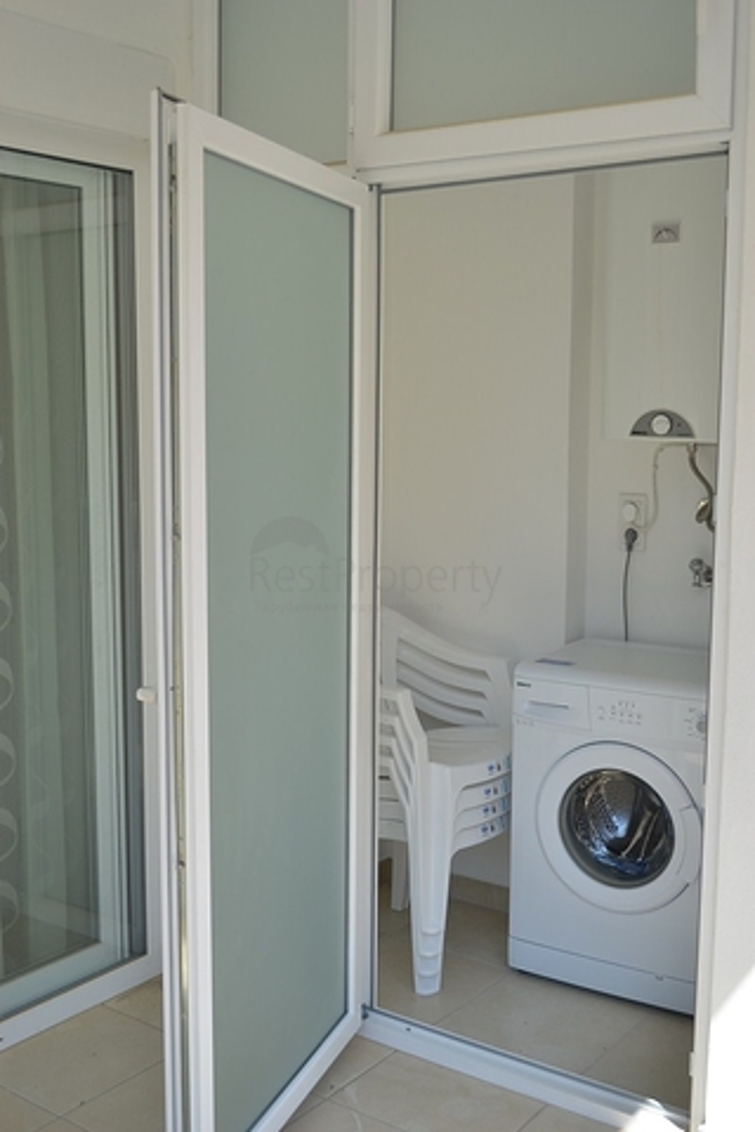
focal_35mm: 39
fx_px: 1227
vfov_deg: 49.6
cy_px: 566
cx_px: 378
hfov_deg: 34.2
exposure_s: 1/320
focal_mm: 26
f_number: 5
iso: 100
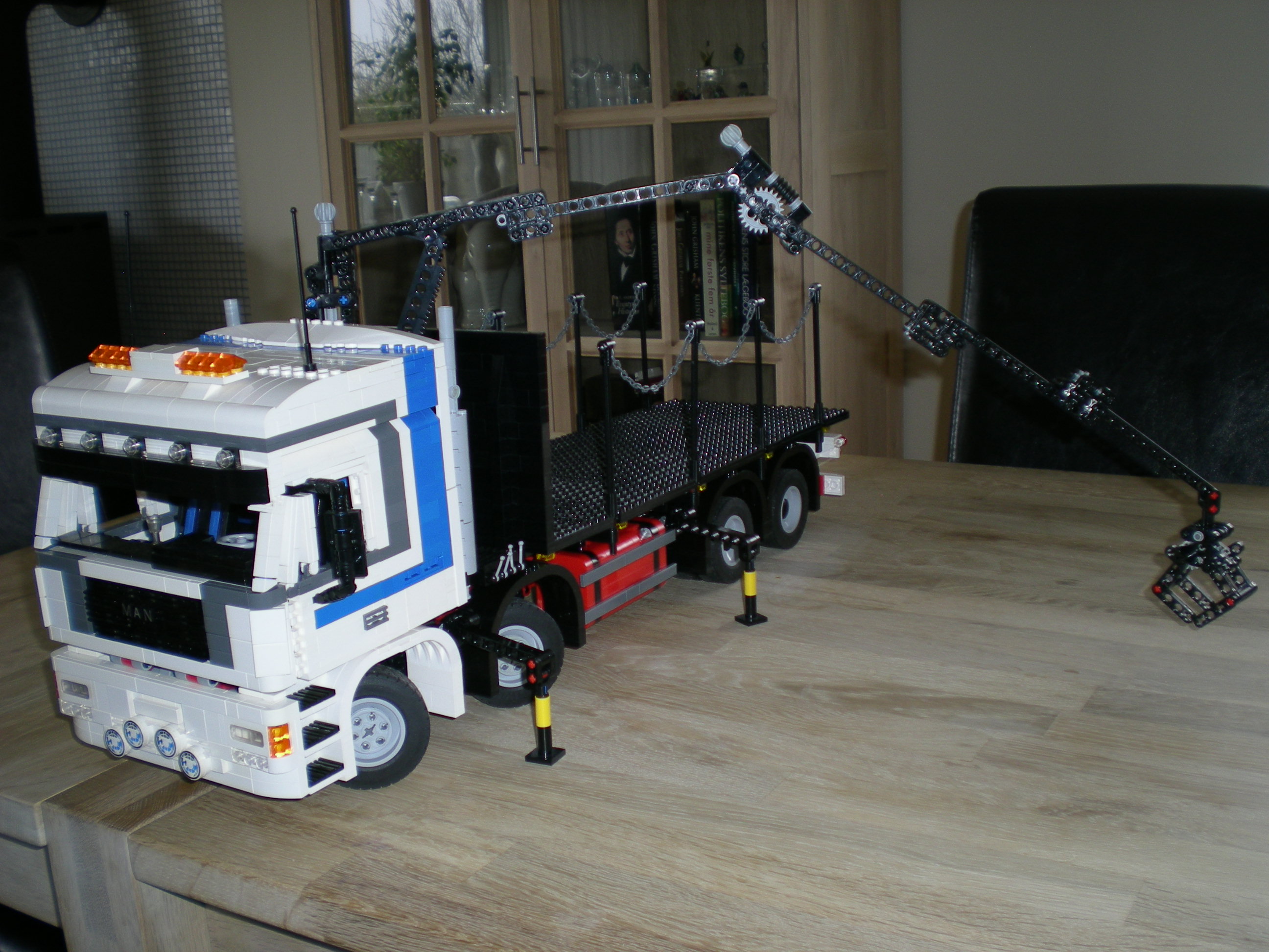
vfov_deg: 37.7
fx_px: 1393
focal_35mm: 38
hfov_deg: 49.0
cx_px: 634
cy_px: 476
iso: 50
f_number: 3.1
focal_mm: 6.3
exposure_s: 1/30
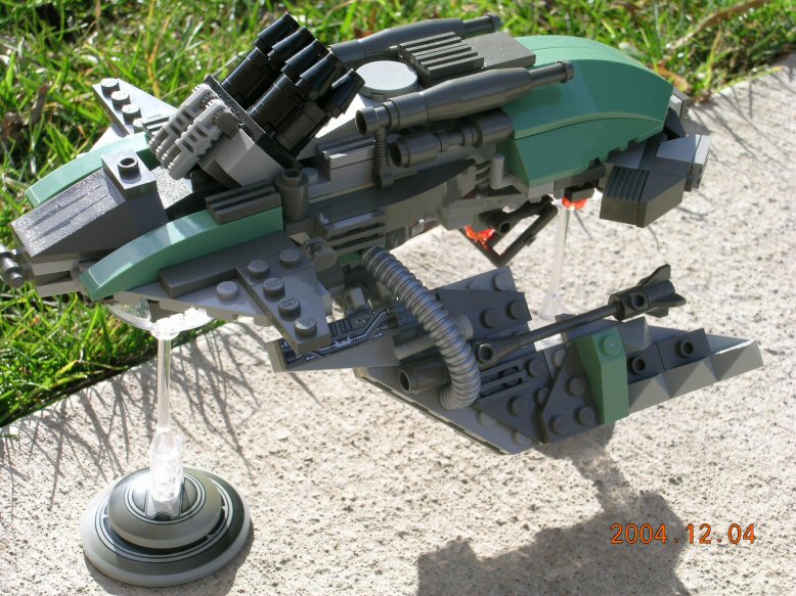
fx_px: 1494
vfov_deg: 22.6
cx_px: 398
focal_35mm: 65
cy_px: 298
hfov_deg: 29.8
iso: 50
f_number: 6.8
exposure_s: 1/140
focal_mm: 13.5
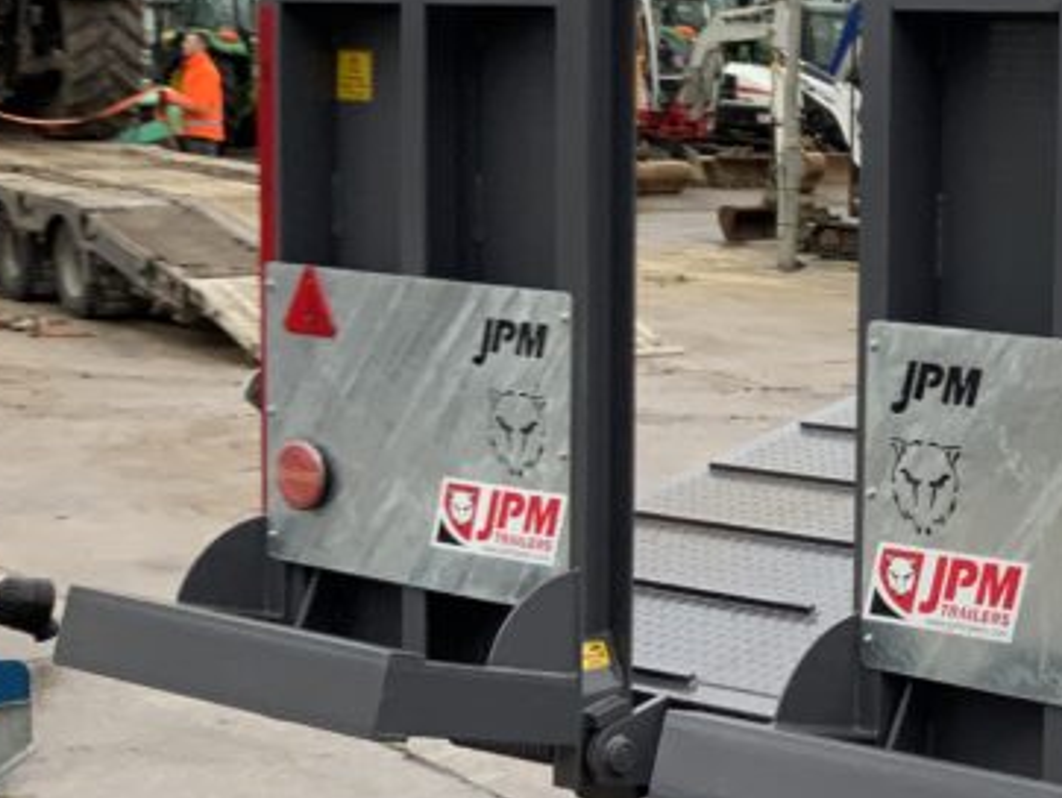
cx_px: 1411
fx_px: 2517
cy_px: 308
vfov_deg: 18.0
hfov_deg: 21.4
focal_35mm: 82
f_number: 1.8
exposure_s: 1/238
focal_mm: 3
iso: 16
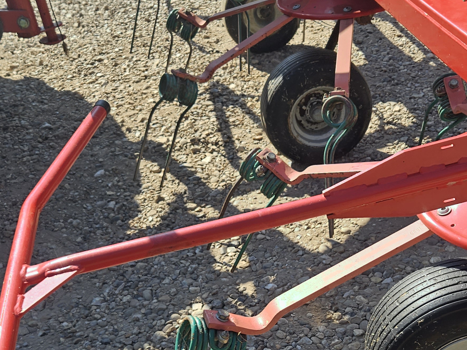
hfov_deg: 36.7
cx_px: 270
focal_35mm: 52
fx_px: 702
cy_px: 316
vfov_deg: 27.0
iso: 25
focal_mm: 5.4
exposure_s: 1/801
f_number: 1.8
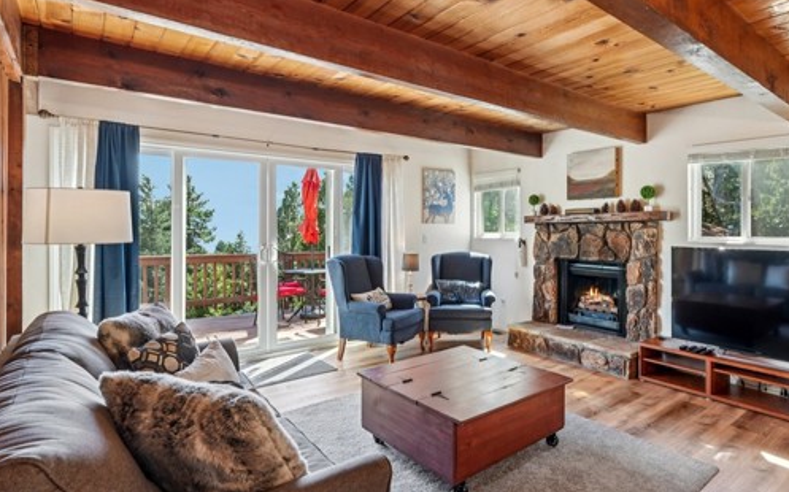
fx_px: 451
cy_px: 224
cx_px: 489
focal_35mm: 21
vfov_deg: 57.1
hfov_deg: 80.9
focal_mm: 16
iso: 400
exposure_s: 1/10
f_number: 9.5
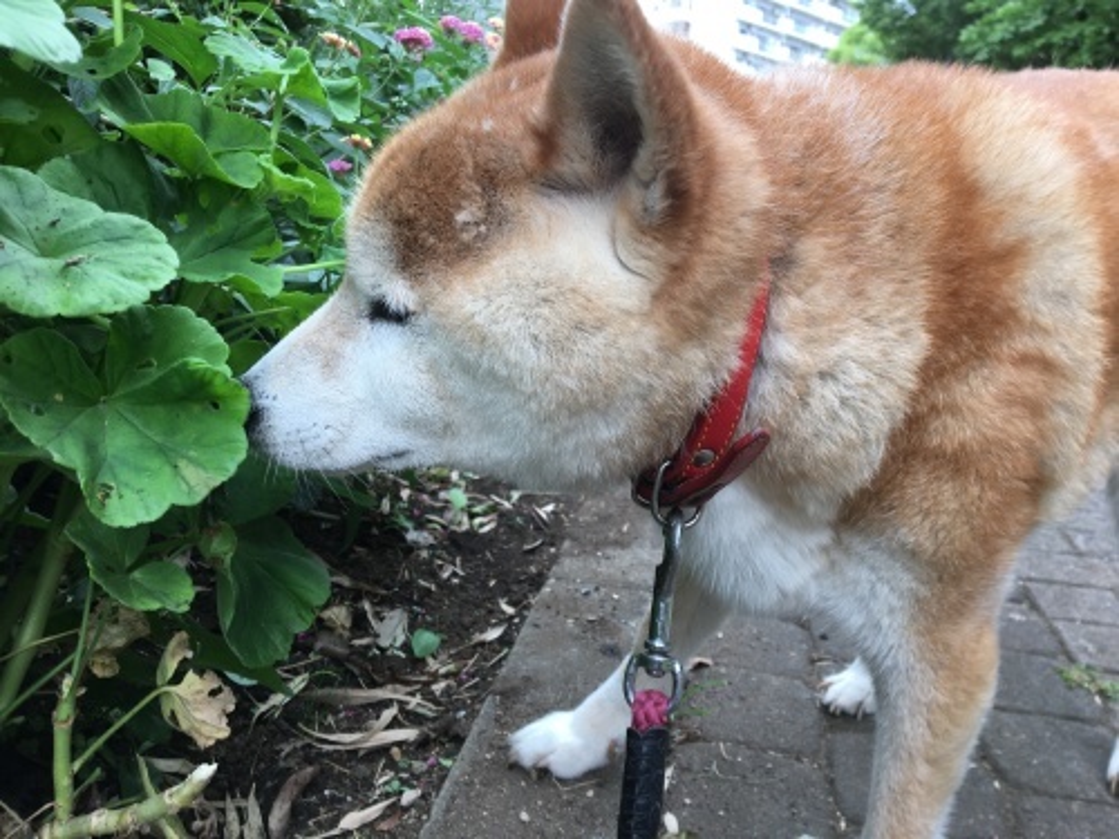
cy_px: 420
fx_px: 937
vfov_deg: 48.2
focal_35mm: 29
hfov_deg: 61.7
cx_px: 560
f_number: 2.2
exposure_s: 1/120
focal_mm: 4.15
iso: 25
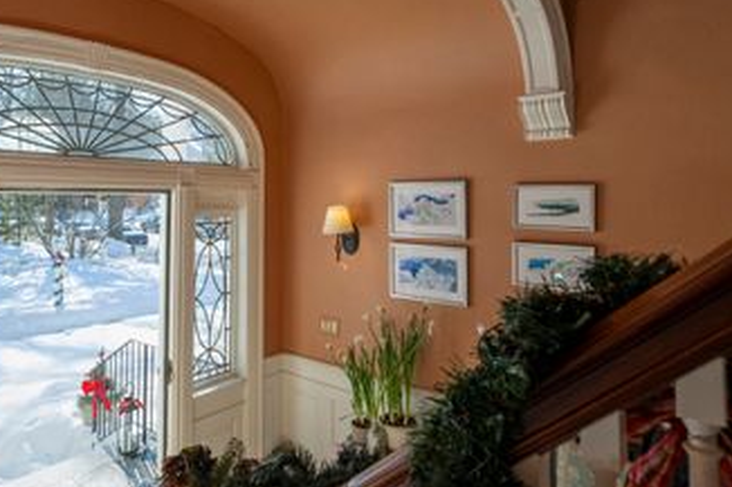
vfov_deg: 54.7
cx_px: 276
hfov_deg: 74.9
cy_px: 288
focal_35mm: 23
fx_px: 467
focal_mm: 15
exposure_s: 1/200
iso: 160
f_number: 5.6
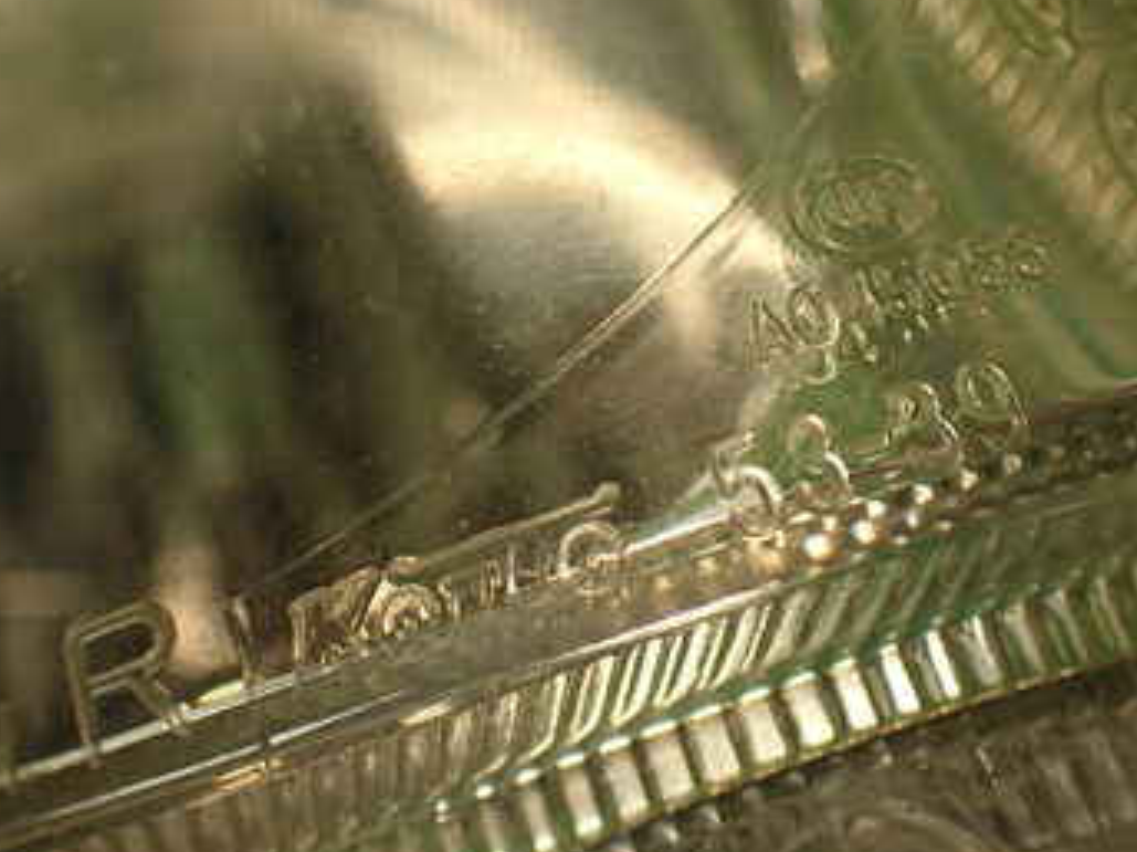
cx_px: 570
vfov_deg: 26.1
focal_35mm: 56
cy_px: 428
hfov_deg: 34.4
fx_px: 1839
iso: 100
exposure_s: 1/60
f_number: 2.4
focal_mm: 5.79
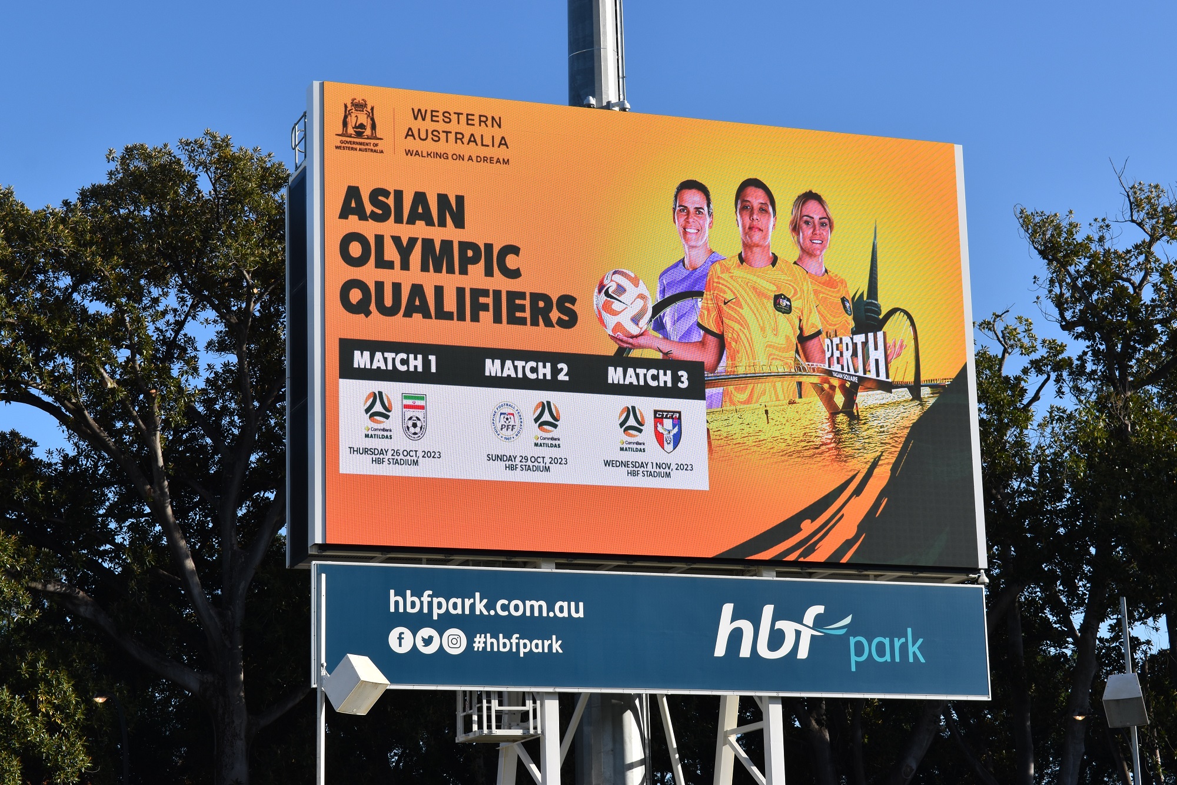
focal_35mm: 82
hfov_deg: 24.6
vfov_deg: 16.6
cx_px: 588
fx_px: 2697
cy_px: 392
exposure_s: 1/320
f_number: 9
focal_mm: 55
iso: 200
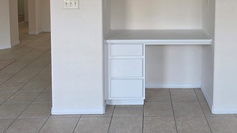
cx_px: 152
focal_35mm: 41
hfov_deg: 48.8
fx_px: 258
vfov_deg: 27.4
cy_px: 2
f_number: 1.7
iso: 40
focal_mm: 6.3
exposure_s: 1/120
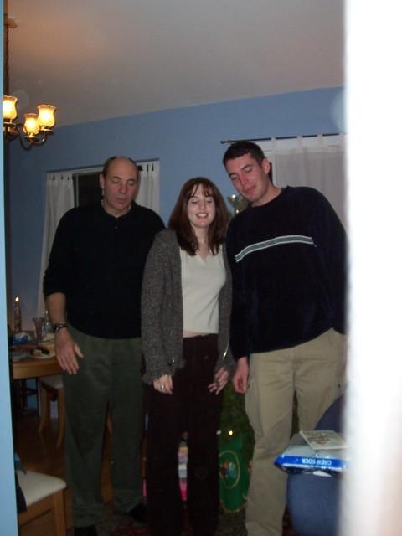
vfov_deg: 50.1
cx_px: 201
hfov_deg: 38.7
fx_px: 573
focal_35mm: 37
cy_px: 268
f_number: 2.8
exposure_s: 1/60
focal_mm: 5.6
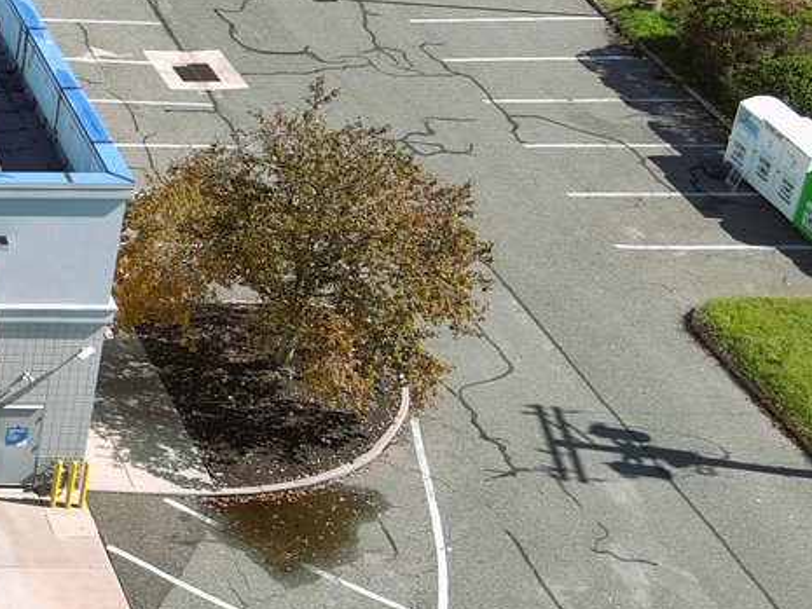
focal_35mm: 102
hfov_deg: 16.3
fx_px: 2393
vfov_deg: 14.3
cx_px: -631
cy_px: 31
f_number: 2.8
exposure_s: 1/1000
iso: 100
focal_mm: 10.57
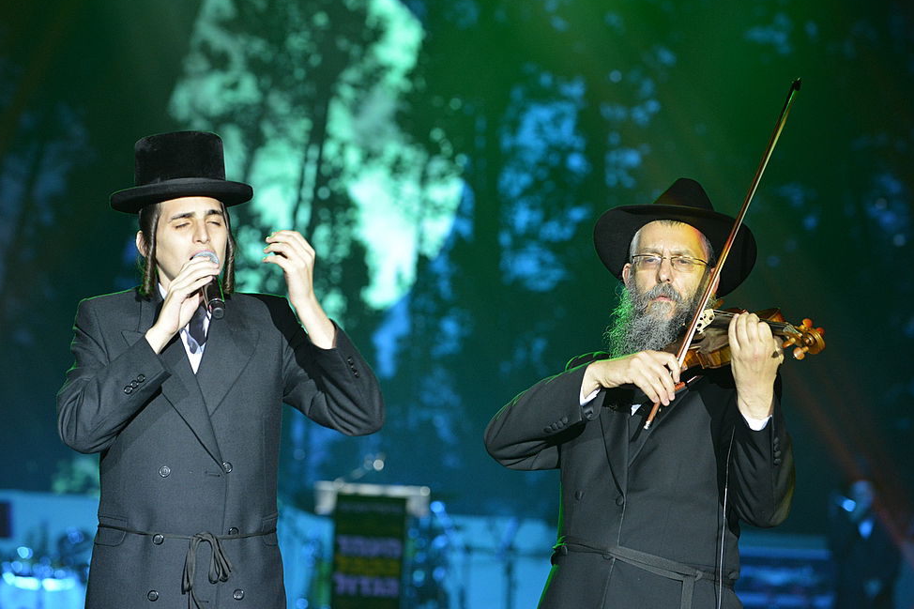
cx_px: 435
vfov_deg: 8.4
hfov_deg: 12.6
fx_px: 4137
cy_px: 306
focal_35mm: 163
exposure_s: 1/160
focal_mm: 155
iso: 2000
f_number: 5
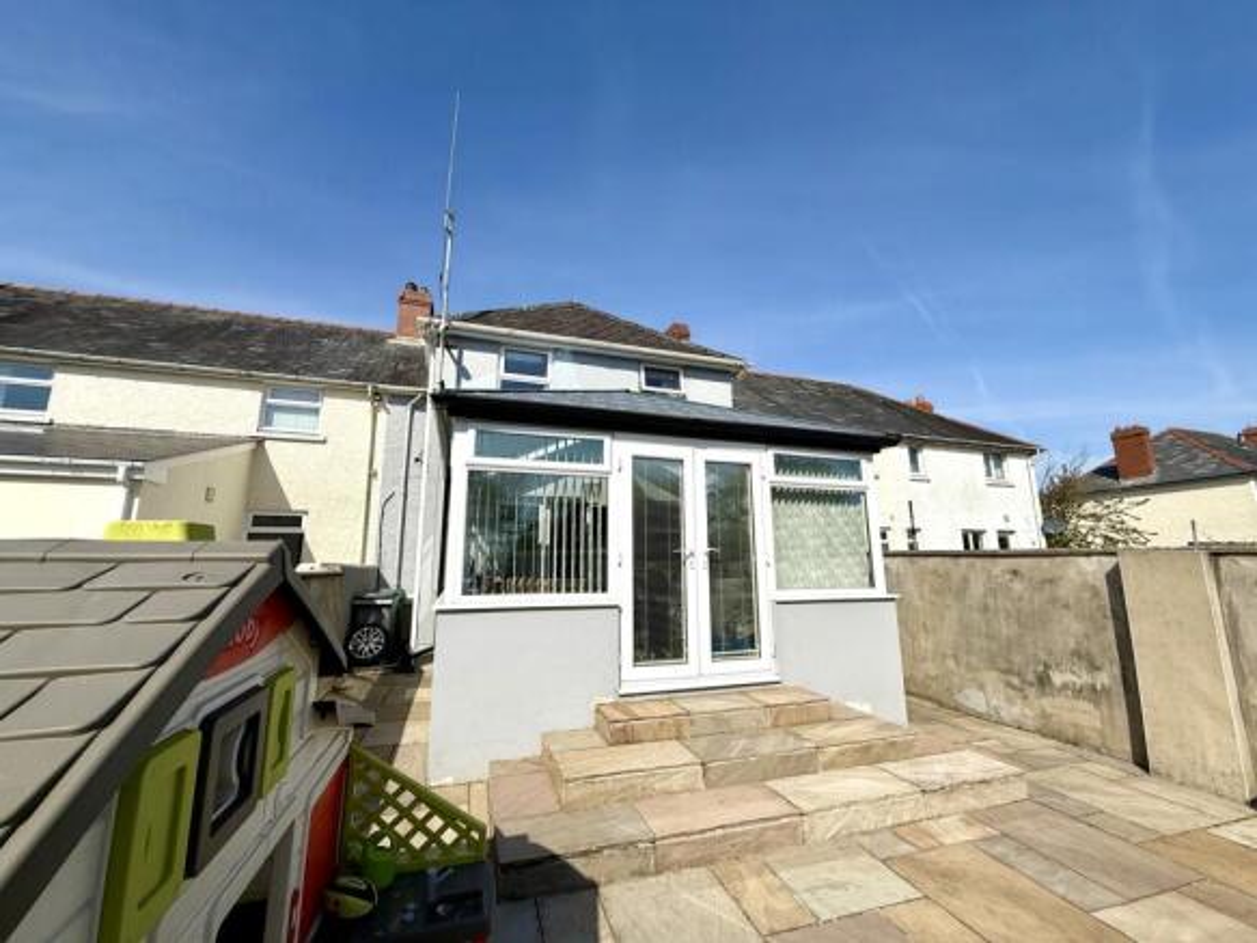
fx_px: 508
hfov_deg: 102.1
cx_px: 628
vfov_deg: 85.7
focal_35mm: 14
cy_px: 472
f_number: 2.2
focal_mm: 2.22
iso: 50
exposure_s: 1/5155
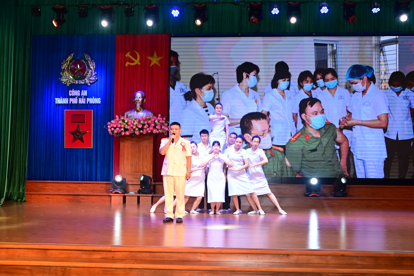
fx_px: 517
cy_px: 138
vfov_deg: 29.9
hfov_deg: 43.6
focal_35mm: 45
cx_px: 207
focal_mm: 30
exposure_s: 1/200
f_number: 4.2
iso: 800
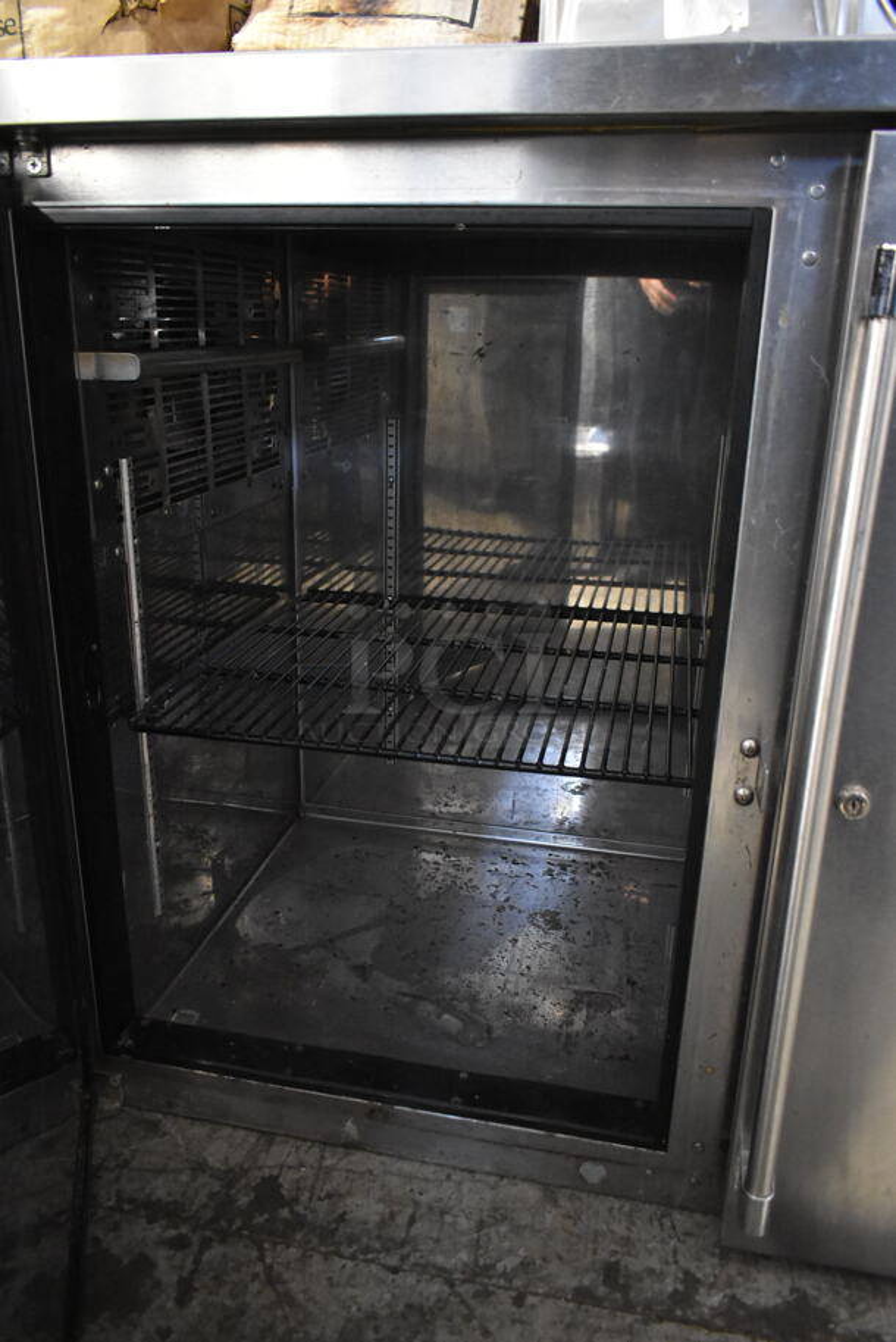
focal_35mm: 27
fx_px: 1006
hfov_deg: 48.0
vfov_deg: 67.3
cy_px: 671
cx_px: 448
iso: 4500
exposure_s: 1/30
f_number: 3.5
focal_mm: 18
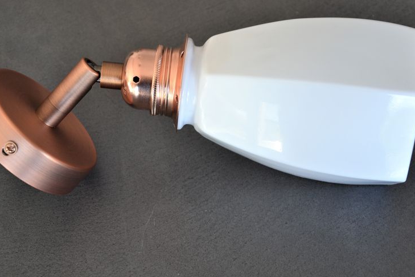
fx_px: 906
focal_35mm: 79
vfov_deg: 17.4
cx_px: 194
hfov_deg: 25.8
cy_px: 122
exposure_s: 1/60
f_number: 4.8
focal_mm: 45
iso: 450
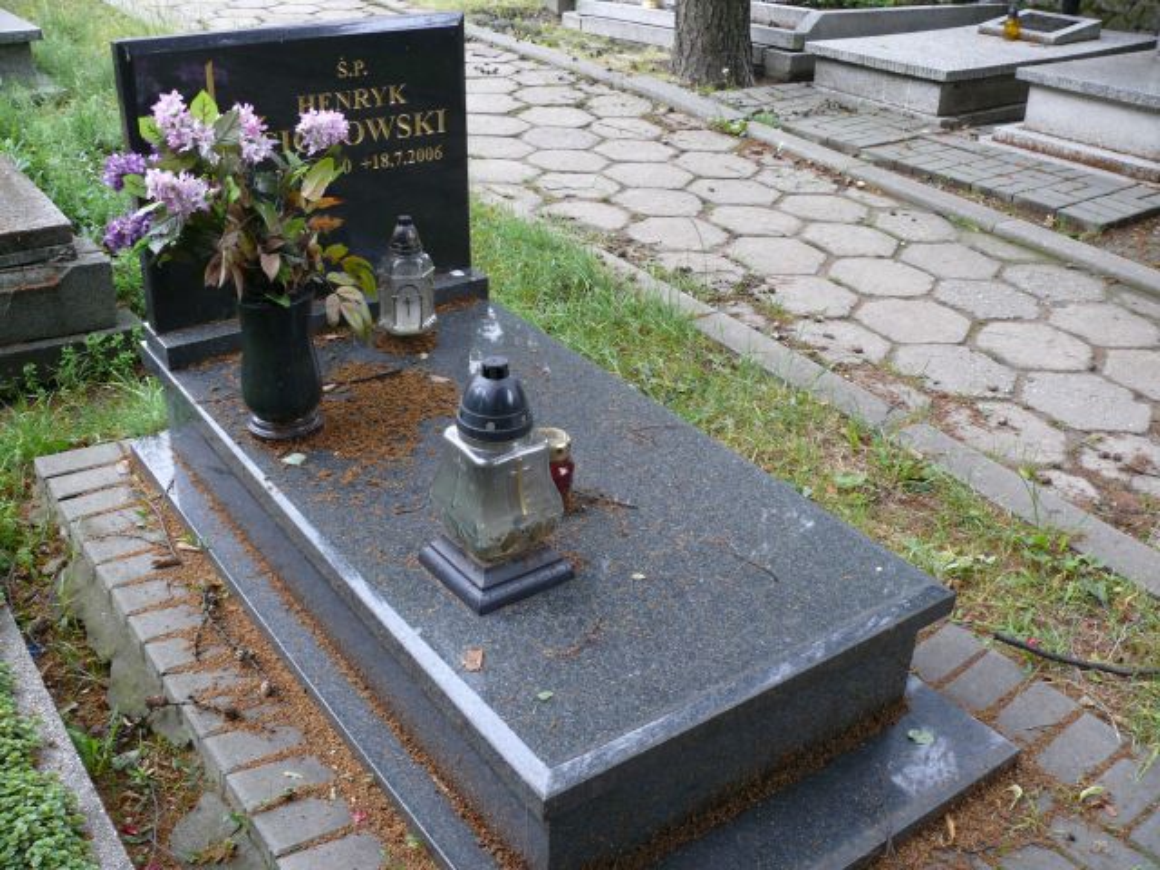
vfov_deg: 40.7
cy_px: 435
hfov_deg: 52.6
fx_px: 1173
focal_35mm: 35
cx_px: 580
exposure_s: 1/30
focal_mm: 7.4
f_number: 2.8
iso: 100
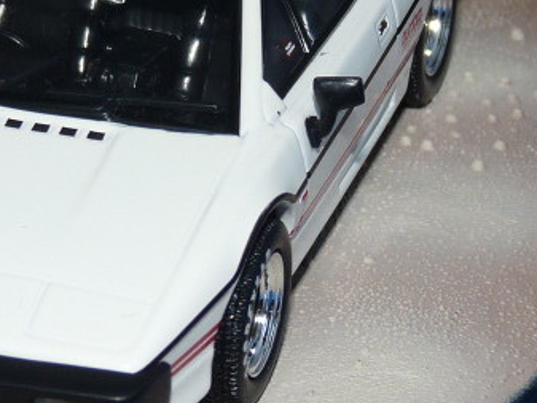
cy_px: 115
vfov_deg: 6.1
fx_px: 3771
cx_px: 115
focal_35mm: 243
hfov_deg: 8.1
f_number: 4
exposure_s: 1/80
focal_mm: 12.8
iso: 100
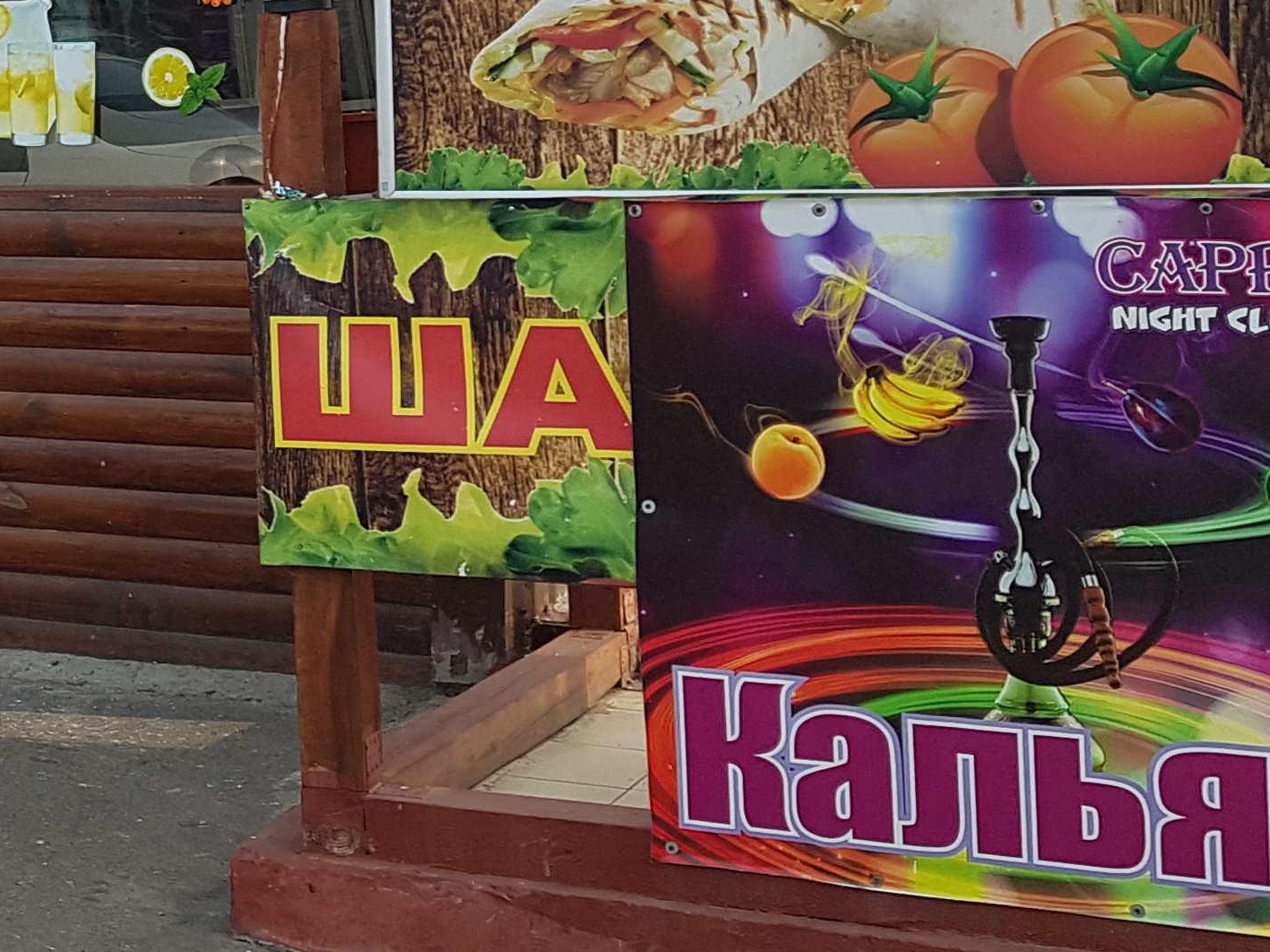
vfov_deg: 19.5
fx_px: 2714
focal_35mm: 74
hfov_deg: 23.6
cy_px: 96
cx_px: -333
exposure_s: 1/574
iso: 50
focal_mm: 4.2
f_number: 1.7
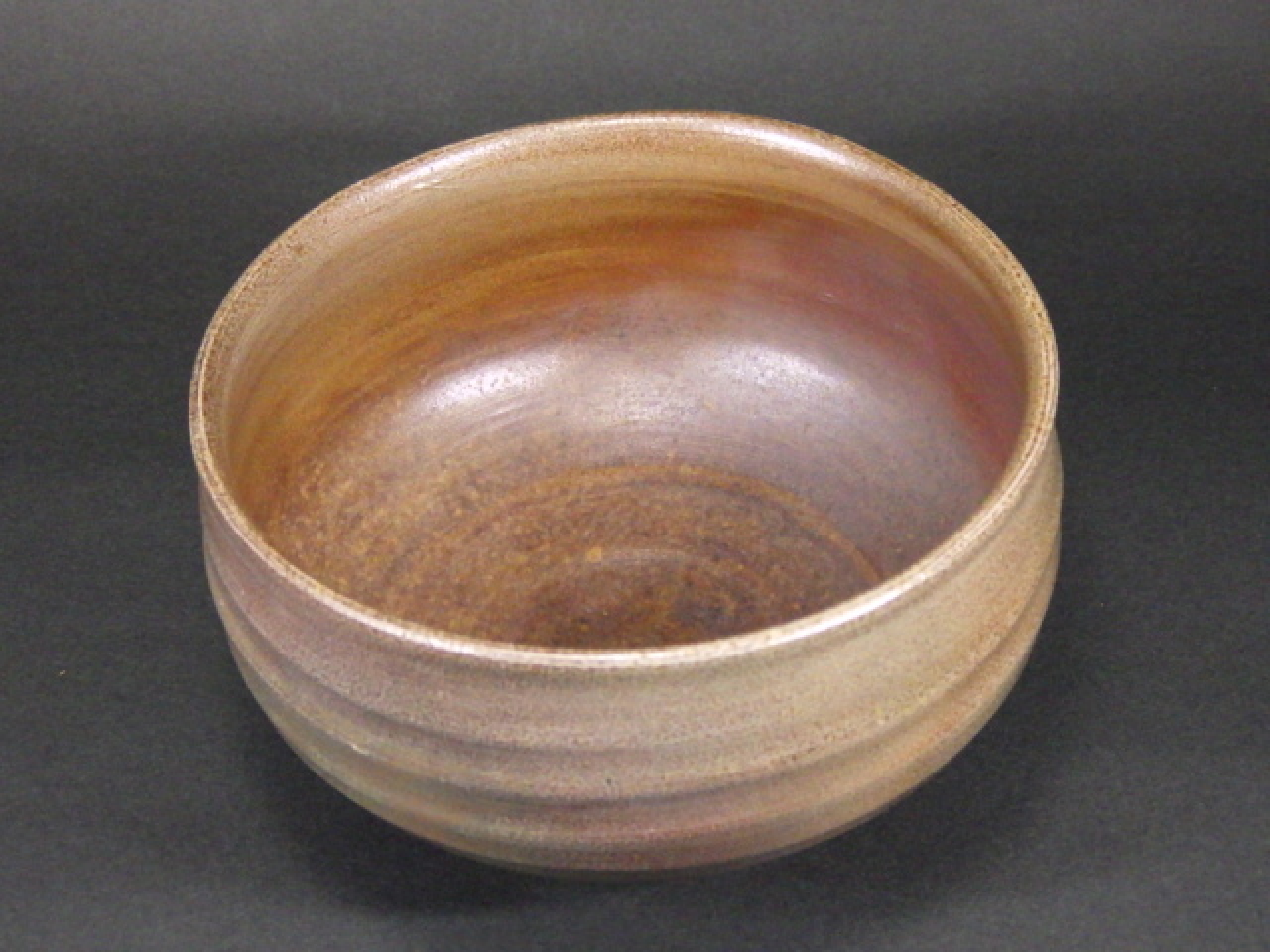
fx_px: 2825
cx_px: 635
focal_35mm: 77
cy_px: 476
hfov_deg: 25.3
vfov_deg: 19.1
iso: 400
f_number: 4.8
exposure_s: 1/30
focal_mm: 13.7
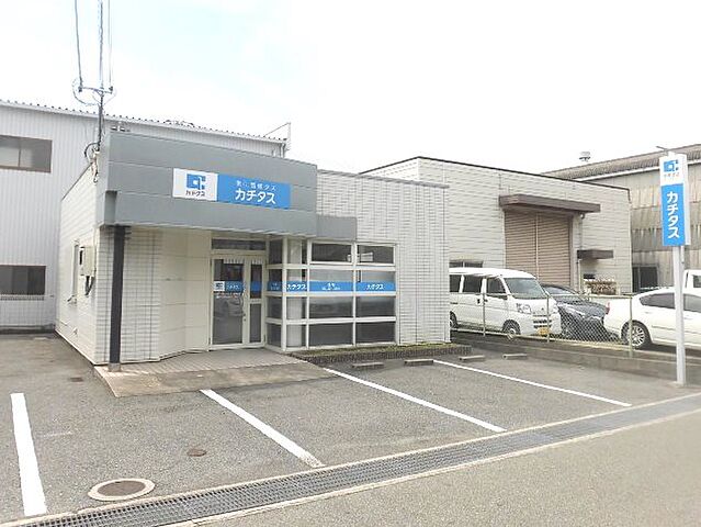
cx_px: 350
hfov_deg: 71.6
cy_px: 264
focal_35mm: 24
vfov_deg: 56.9
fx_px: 486
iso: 100
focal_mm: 4.3
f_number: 7.8
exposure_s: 1/320
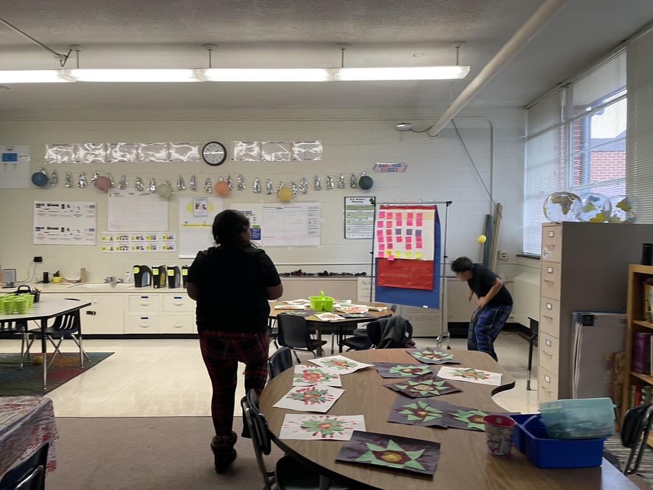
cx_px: 326
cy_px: 245
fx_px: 490
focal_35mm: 26
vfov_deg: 53.1
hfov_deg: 67.3
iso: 80
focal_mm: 4.2
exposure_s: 1/60
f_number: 1.6
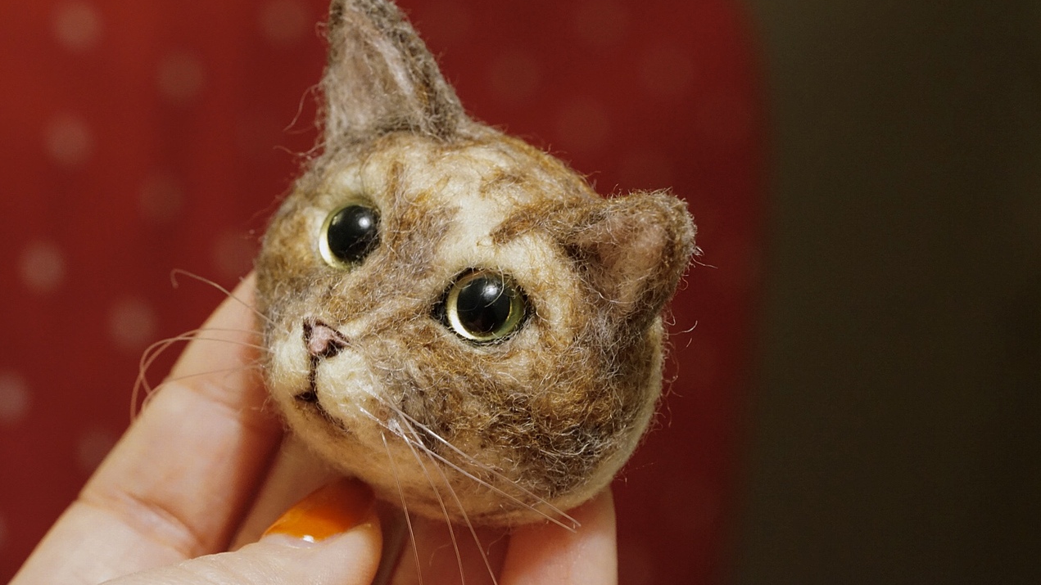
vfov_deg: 12.7
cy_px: 241
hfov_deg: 22.5
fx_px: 2622
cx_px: 518
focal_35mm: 95
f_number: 10
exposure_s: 1/13
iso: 6400
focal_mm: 90
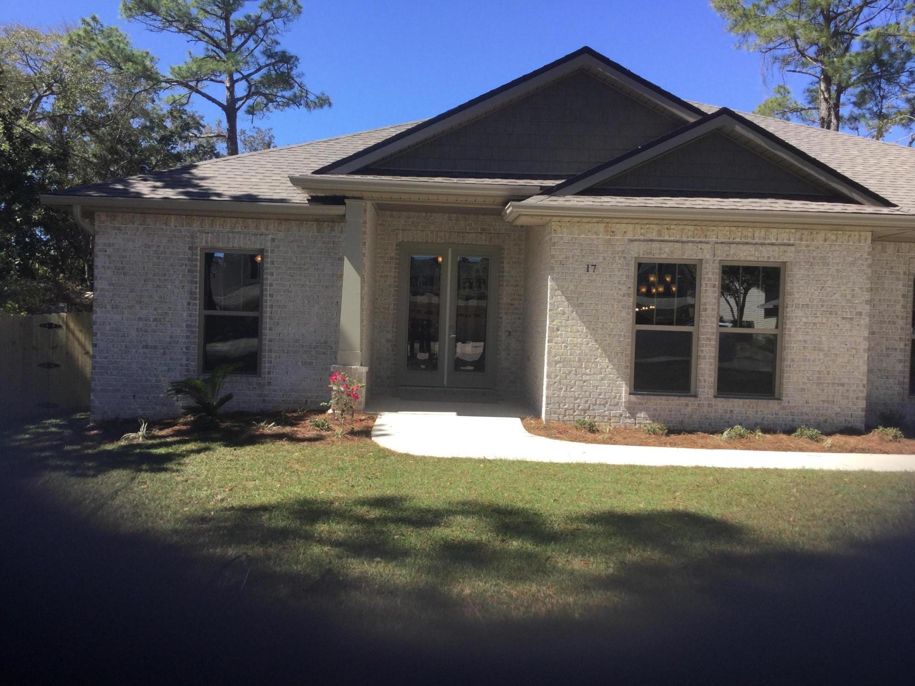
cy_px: 343
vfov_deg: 45.4
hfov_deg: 58.4
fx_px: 819
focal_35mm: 31
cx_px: 458
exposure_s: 1/684
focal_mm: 3.3
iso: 25
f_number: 2.4
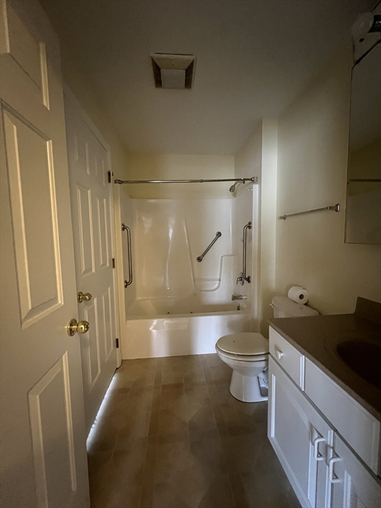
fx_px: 191
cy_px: 254
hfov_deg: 89.9
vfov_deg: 106.2
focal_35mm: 13
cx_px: 190
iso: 800
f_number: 1.8
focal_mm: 1.57
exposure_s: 1/30
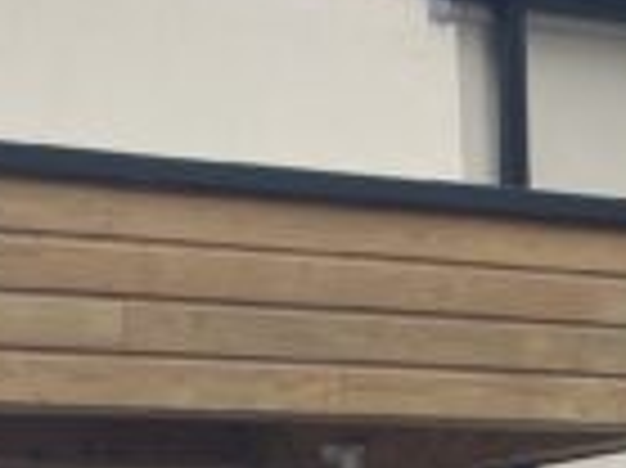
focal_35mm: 155
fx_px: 2801
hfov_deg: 12.0
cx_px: -392
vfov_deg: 9.0
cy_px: 945
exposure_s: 1/296
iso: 20
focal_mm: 3.99
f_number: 1.8
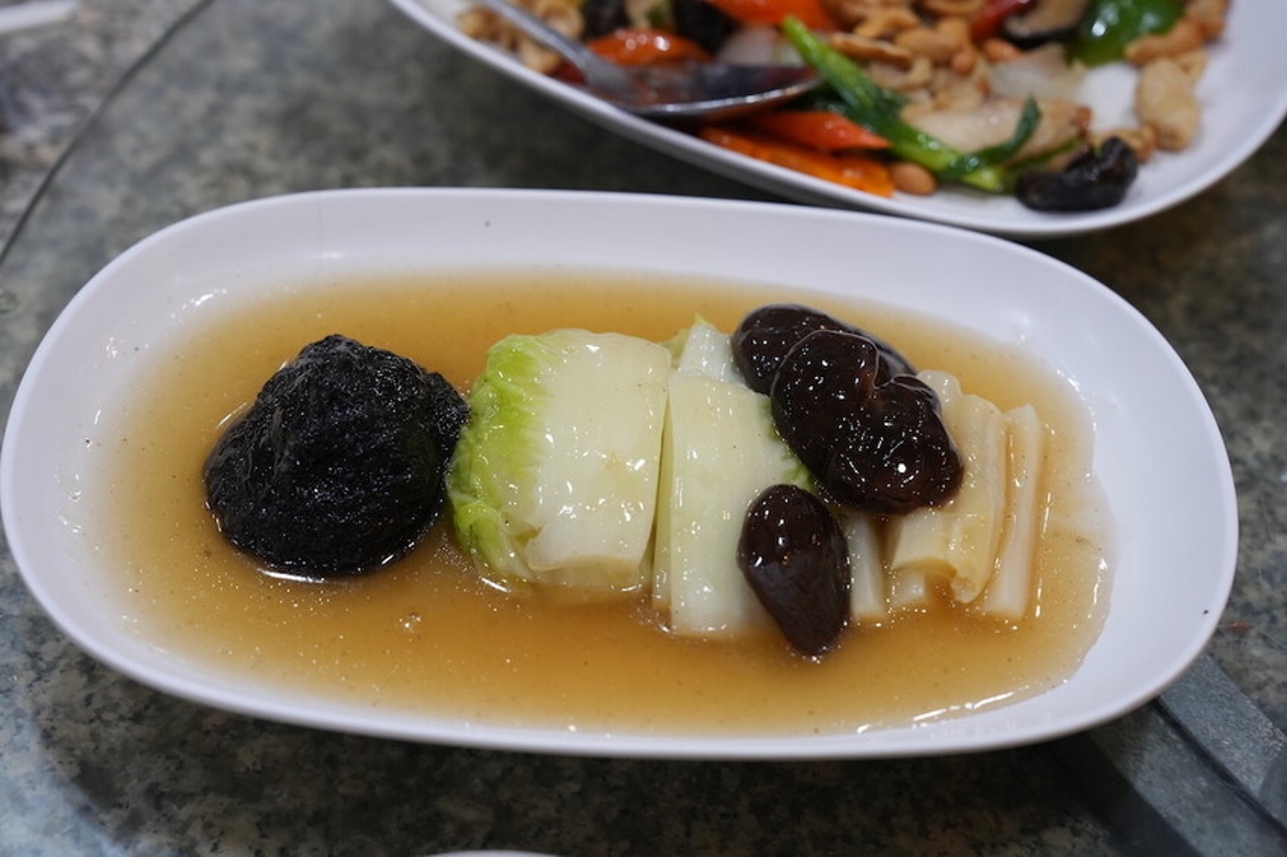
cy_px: 428
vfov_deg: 19.4
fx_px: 2501
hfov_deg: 28.9
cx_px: 644
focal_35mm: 70
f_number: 5.6
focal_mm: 70
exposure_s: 1/80
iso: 2500
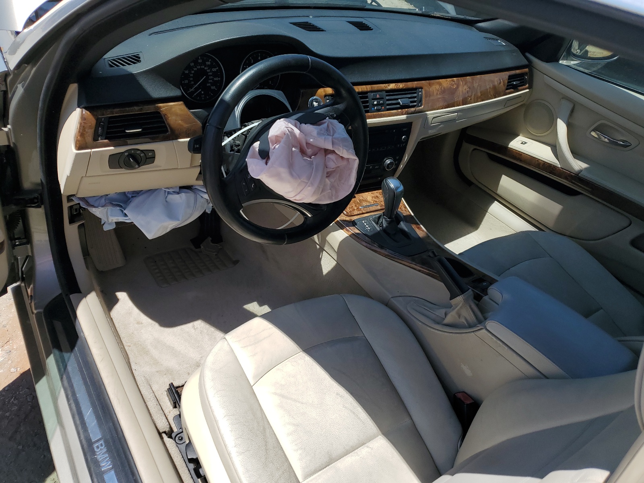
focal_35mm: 26
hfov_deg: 67.3
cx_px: 322
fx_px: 484
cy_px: 242
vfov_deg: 53.1
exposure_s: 1/3333
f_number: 1.5
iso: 50
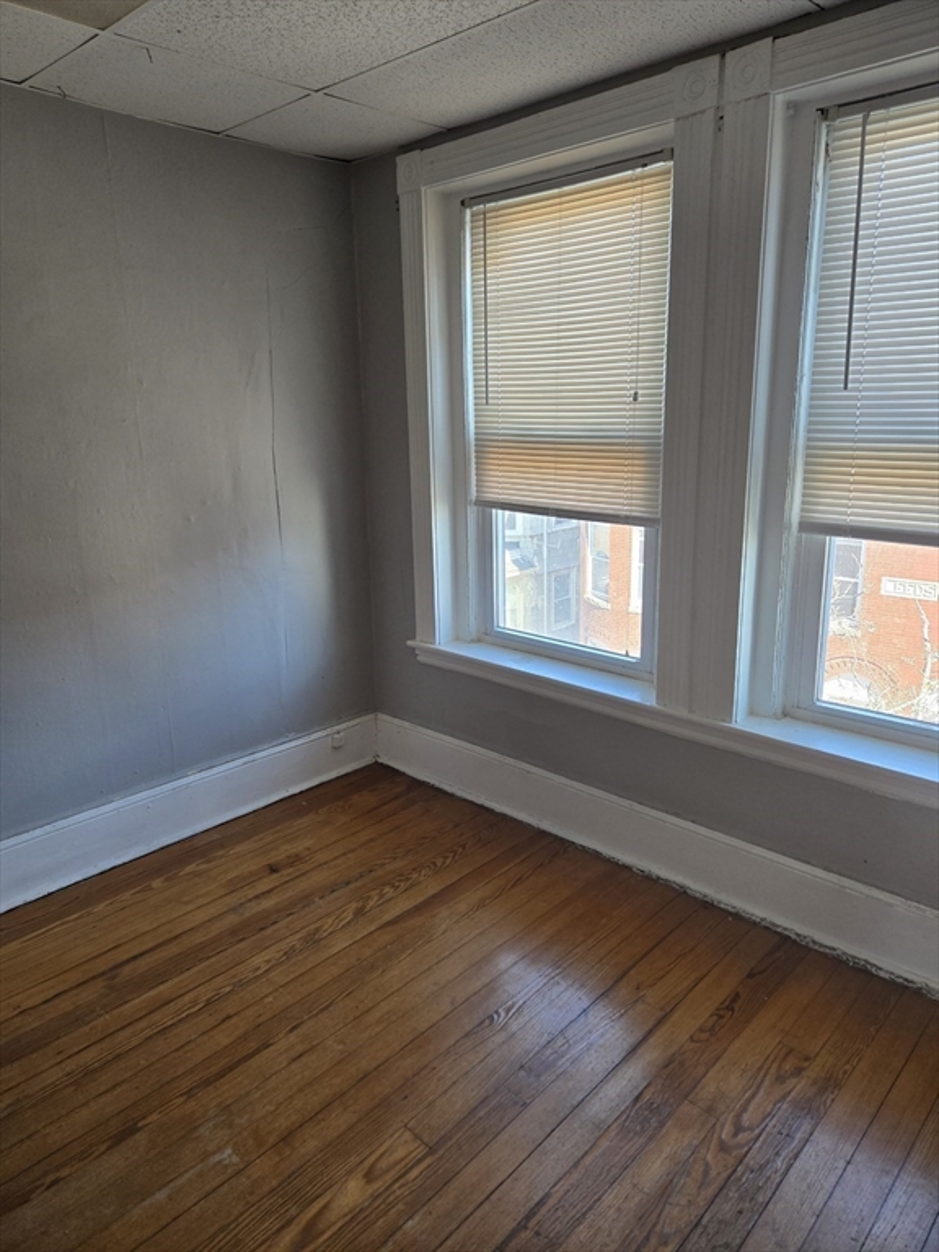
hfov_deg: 58.9
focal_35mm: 23
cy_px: 626
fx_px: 832
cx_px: 470
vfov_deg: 73.9
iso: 100
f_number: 1.8
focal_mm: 5.4
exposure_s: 1/120
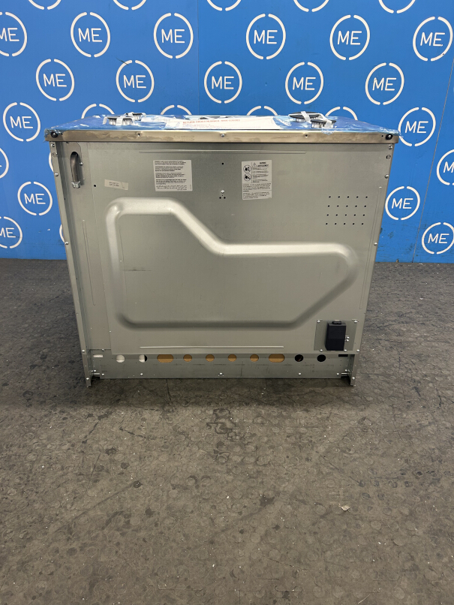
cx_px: 227
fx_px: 454
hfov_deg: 53.1
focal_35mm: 26
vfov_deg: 67.3
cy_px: 302
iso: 100
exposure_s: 1/50
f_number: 1.5
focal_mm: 5.7
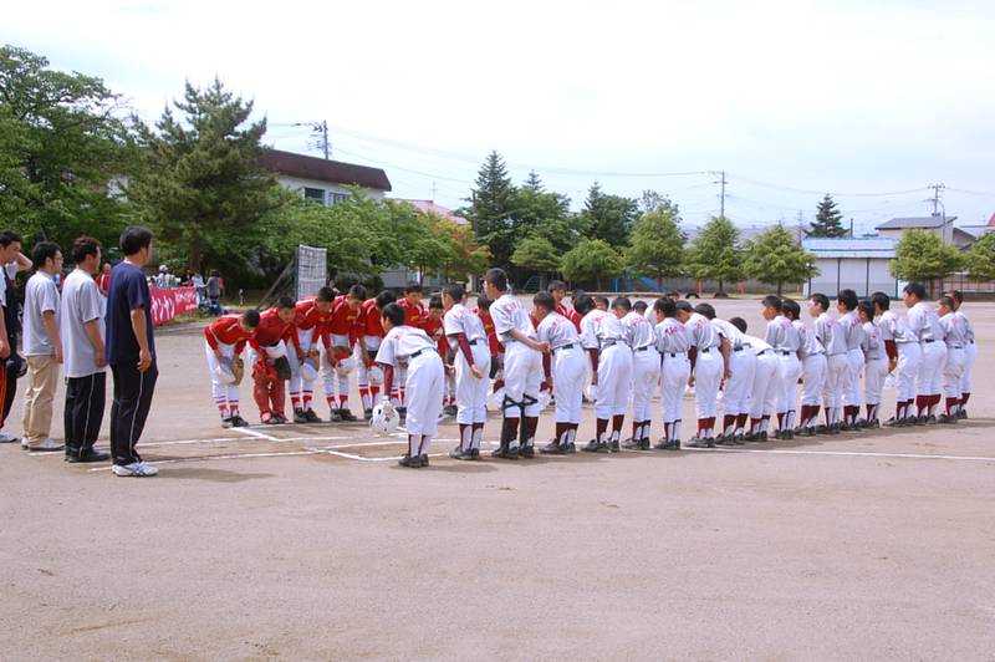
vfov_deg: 28.0
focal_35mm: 48
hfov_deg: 41.1
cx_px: 498
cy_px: 331
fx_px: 1326
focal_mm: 32
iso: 280
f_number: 10
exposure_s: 1/250
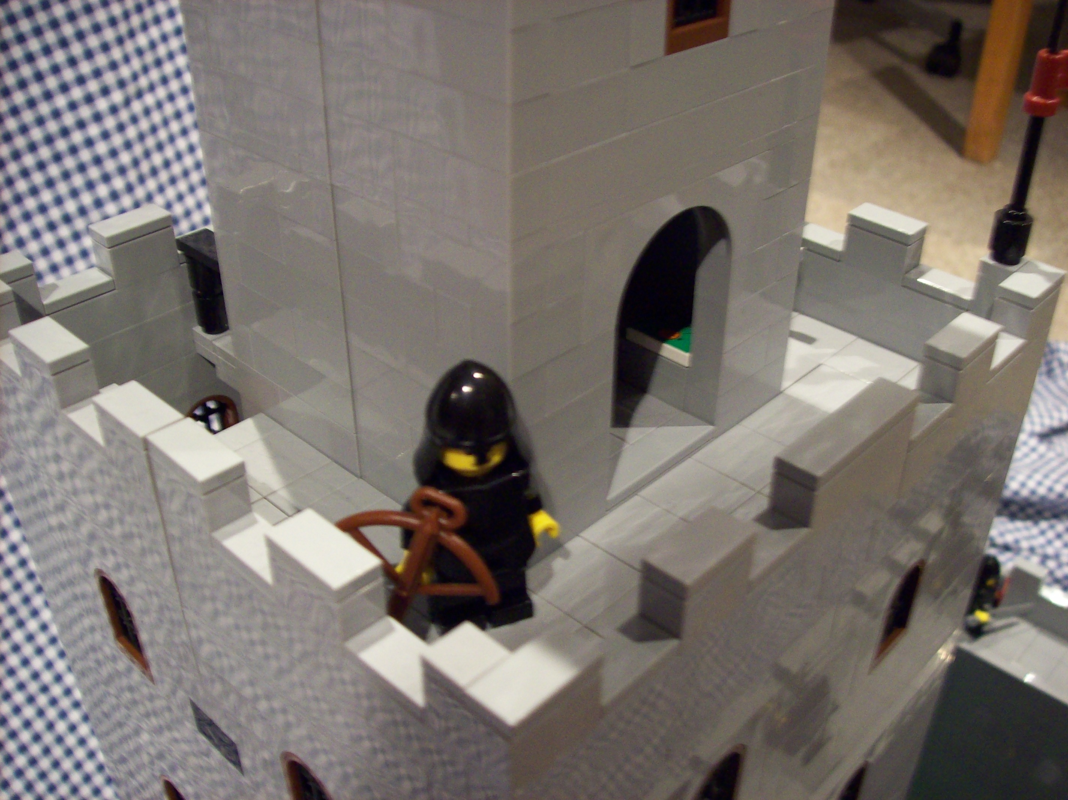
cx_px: 534
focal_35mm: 36
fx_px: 1110
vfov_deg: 39.6
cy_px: 400
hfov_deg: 51.4
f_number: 2.7
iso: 200
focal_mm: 6
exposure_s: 1/8
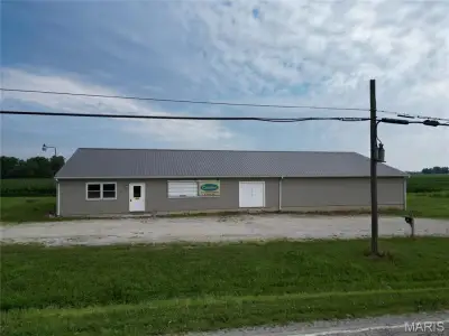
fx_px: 311
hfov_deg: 71.6
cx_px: 224
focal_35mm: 24
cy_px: 168
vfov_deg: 56.8
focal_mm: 6.72
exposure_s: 1/4000
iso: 120
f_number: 1.7
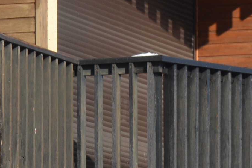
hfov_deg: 4.7
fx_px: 3075
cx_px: 160
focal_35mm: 439
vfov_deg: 3.1
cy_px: 309
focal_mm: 45
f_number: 9
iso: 100
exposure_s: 1/320
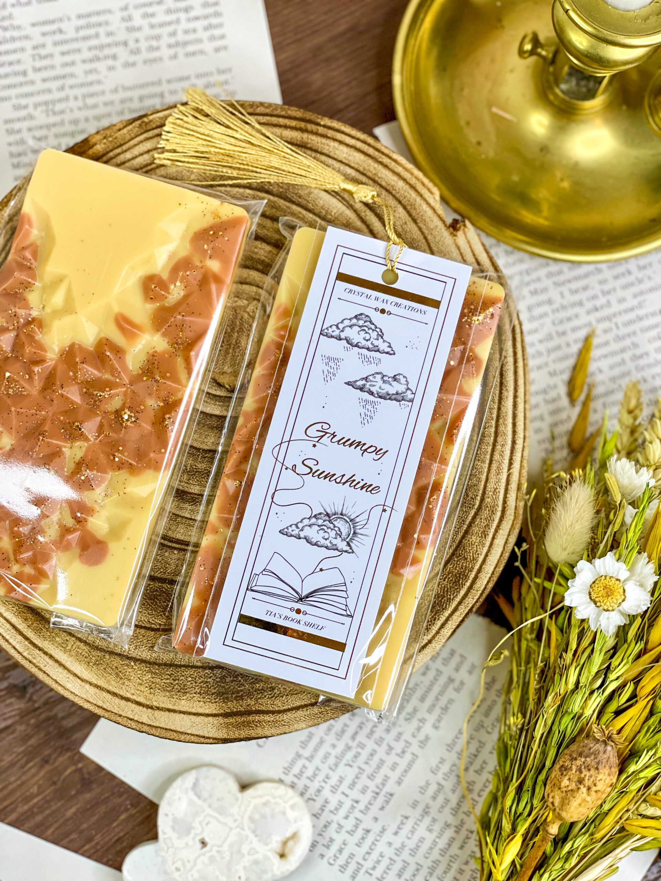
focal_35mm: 52
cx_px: 330
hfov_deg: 28.0
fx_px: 1324
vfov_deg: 36.8
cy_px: 440
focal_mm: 6
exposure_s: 1/100
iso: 125
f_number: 2
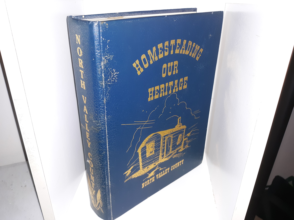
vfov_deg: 49.7
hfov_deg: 63.4
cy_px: 110
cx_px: 147
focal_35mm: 28
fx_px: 238
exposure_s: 1/40
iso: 80
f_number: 1.7
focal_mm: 3.7
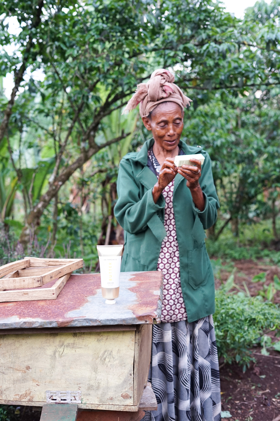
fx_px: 583
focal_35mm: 50
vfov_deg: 39.6
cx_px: 140
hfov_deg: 27.0
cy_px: 210
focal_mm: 50
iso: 1250
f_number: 4
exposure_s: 1/160
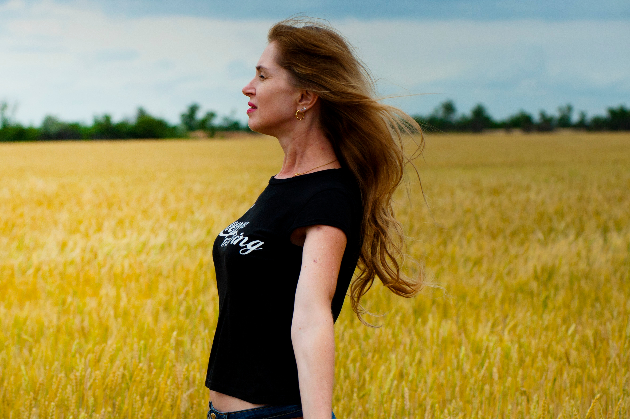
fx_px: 2221
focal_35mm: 127
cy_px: 238
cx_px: 134
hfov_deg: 16.0
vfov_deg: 10.8
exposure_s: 1/3200
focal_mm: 80
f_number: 5.6
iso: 320
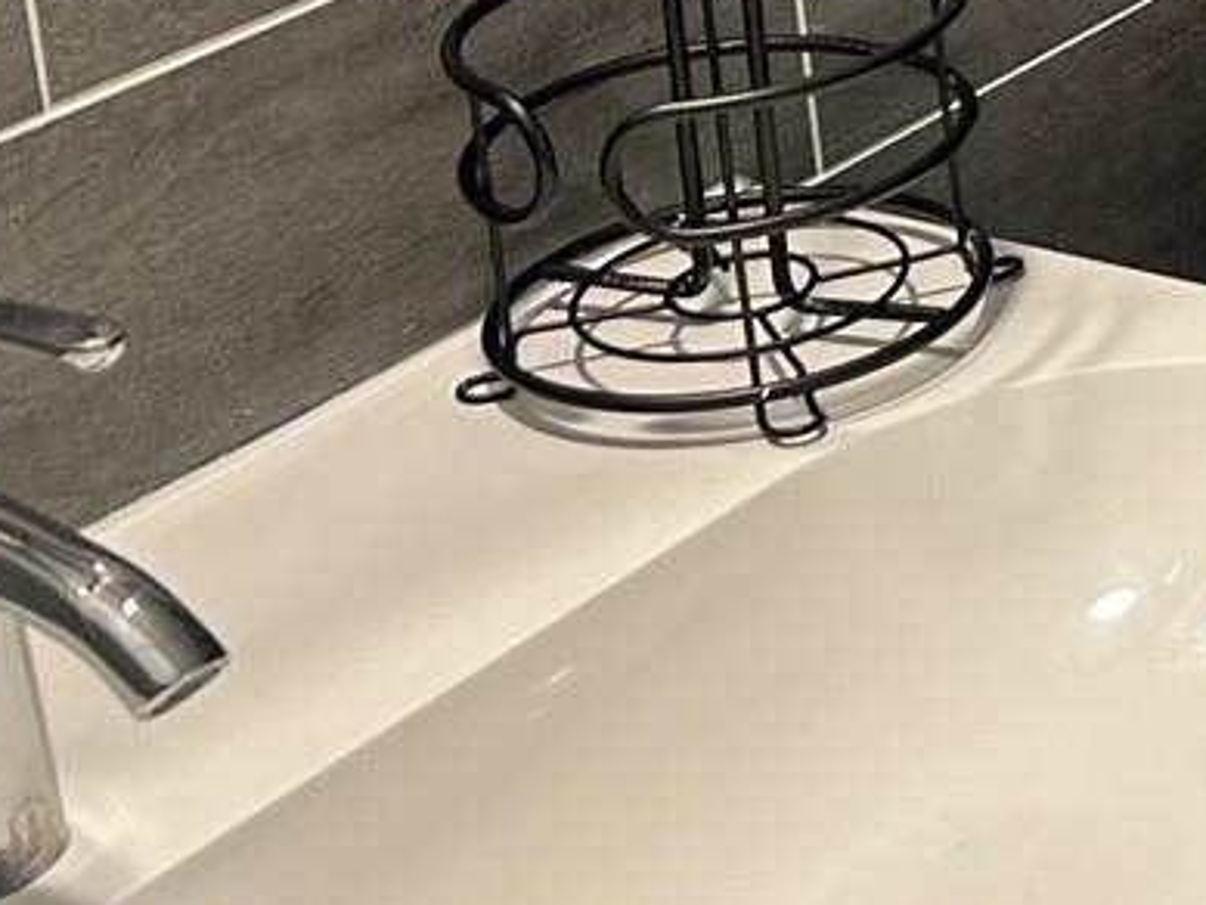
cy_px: -468
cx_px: 2338
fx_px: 3729
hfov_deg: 15.2
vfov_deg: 13.1
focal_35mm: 107
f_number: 1.5
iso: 100
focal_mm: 5.7
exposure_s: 1/60
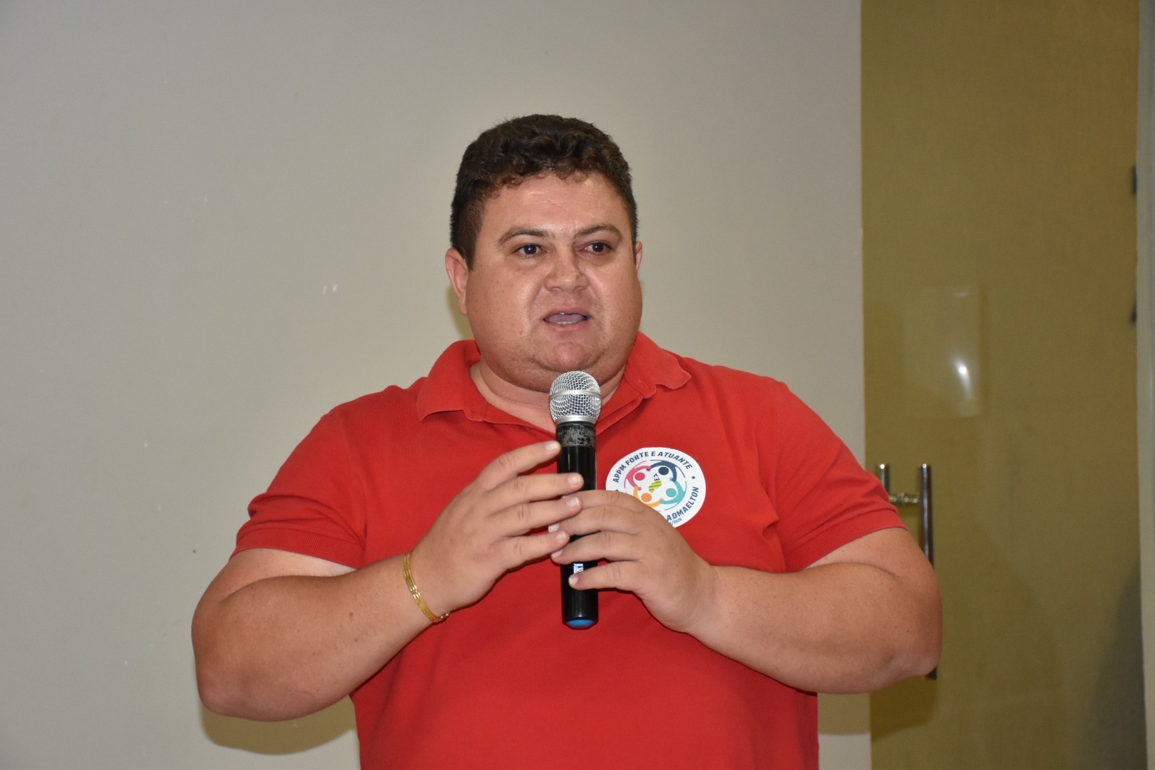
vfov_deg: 18.9
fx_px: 2310
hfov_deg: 28.1
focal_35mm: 72
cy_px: 385
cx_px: 578
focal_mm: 48
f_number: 5
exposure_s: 1/100
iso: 1600
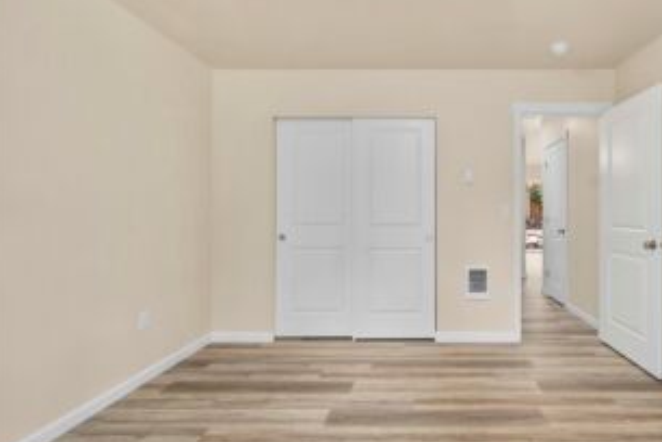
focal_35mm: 17
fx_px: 313
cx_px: 422
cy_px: 237
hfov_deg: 91.0
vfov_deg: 70.3
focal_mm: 13
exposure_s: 1/60
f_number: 7.1
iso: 320
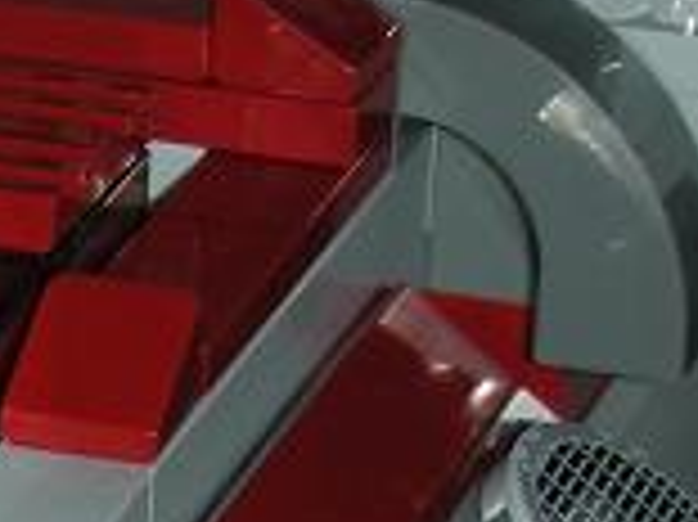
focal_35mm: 303
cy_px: 1188
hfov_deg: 6.4
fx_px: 6105
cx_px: -671
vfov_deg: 4.8
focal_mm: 10.1
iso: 50
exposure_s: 1/120
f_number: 3.7
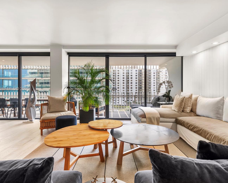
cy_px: 89
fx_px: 148
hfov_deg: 75.0
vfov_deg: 63.1
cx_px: 115
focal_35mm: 22
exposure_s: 1/100
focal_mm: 19
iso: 400
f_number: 8
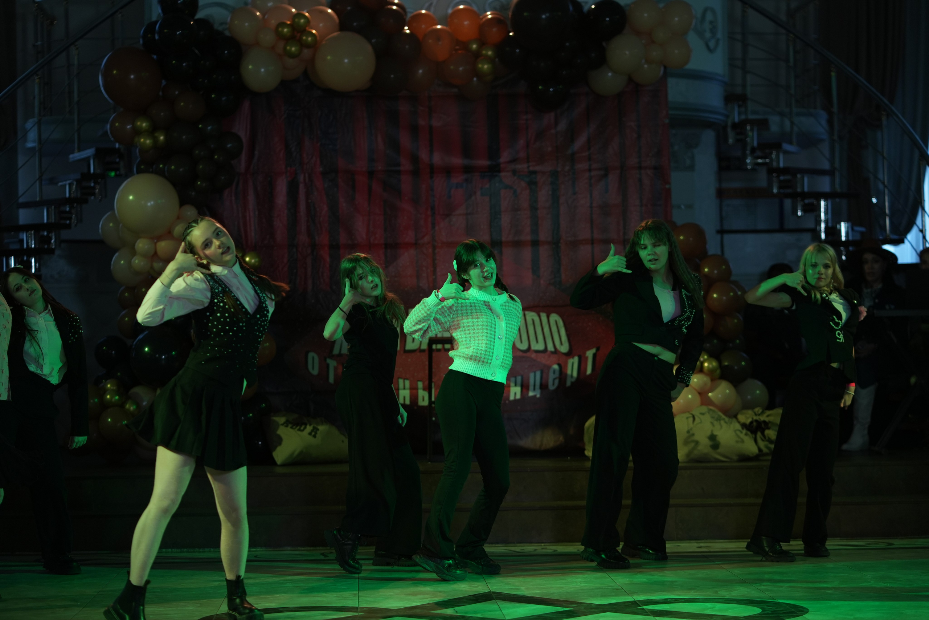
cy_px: 310
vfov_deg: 16.1
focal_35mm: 85
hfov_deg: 23.9
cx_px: 464
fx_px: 2193
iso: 800
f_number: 2.2
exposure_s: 1/400
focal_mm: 85
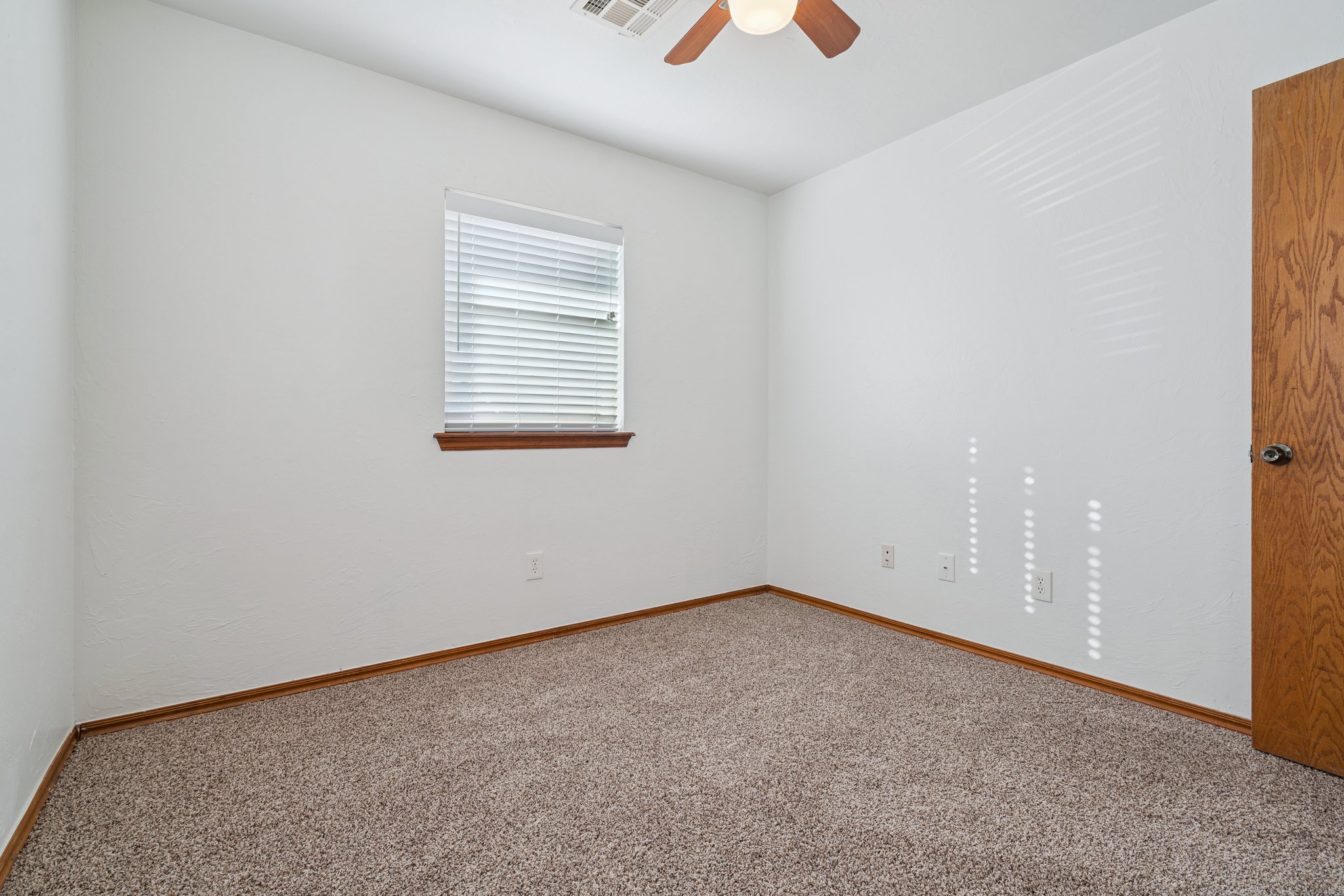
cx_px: 672
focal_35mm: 16
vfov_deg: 73.8
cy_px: 448
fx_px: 597
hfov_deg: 96.7
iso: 200
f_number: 7.1
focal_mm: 16
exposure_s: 1/50
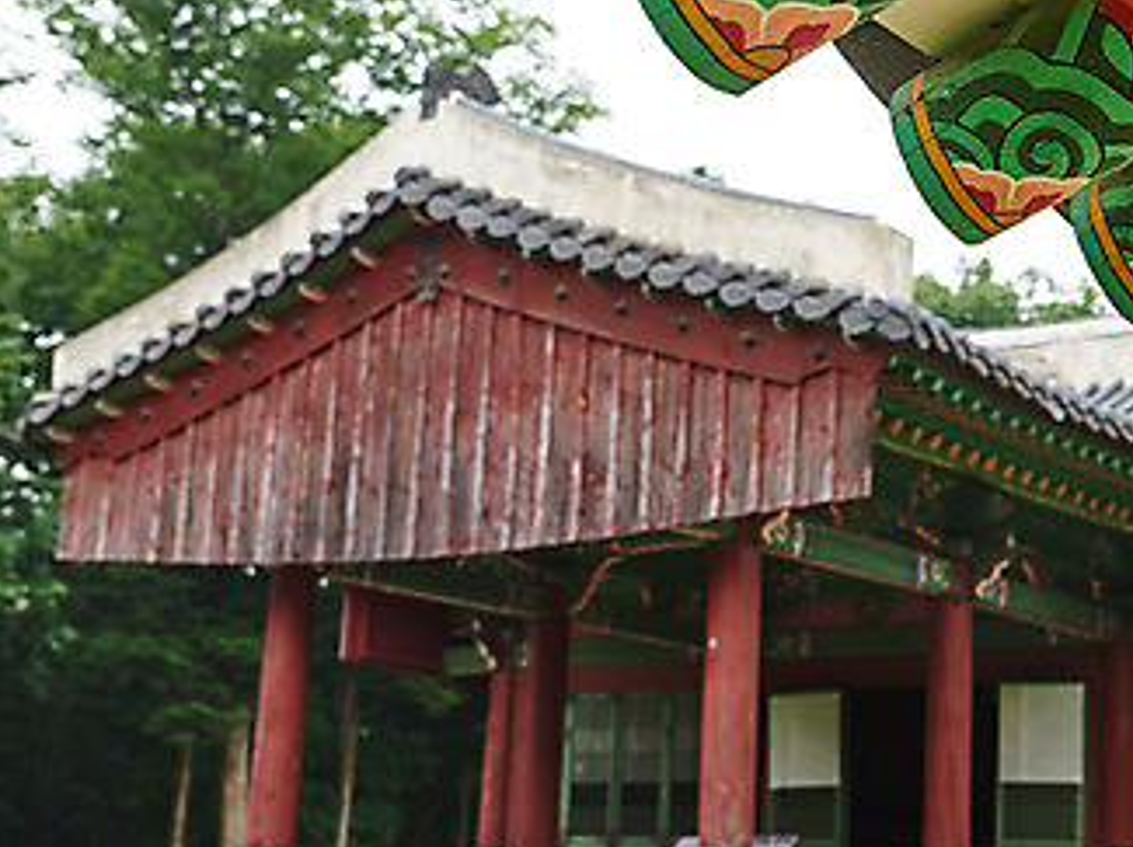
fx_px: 2321
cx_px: 929
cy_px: 387
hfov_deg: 26.8
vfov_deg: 20.7
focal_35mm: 71
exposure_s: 1/400
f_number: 5.6
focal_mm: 40
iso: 400
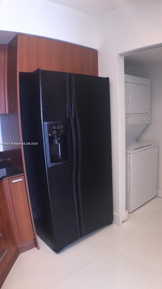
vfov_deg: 61.0
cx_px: 103
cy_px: 144
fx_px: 244
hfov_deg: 36.4
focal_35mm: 32
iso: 64
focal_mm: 4.15
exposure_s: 1/30
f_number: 2.2
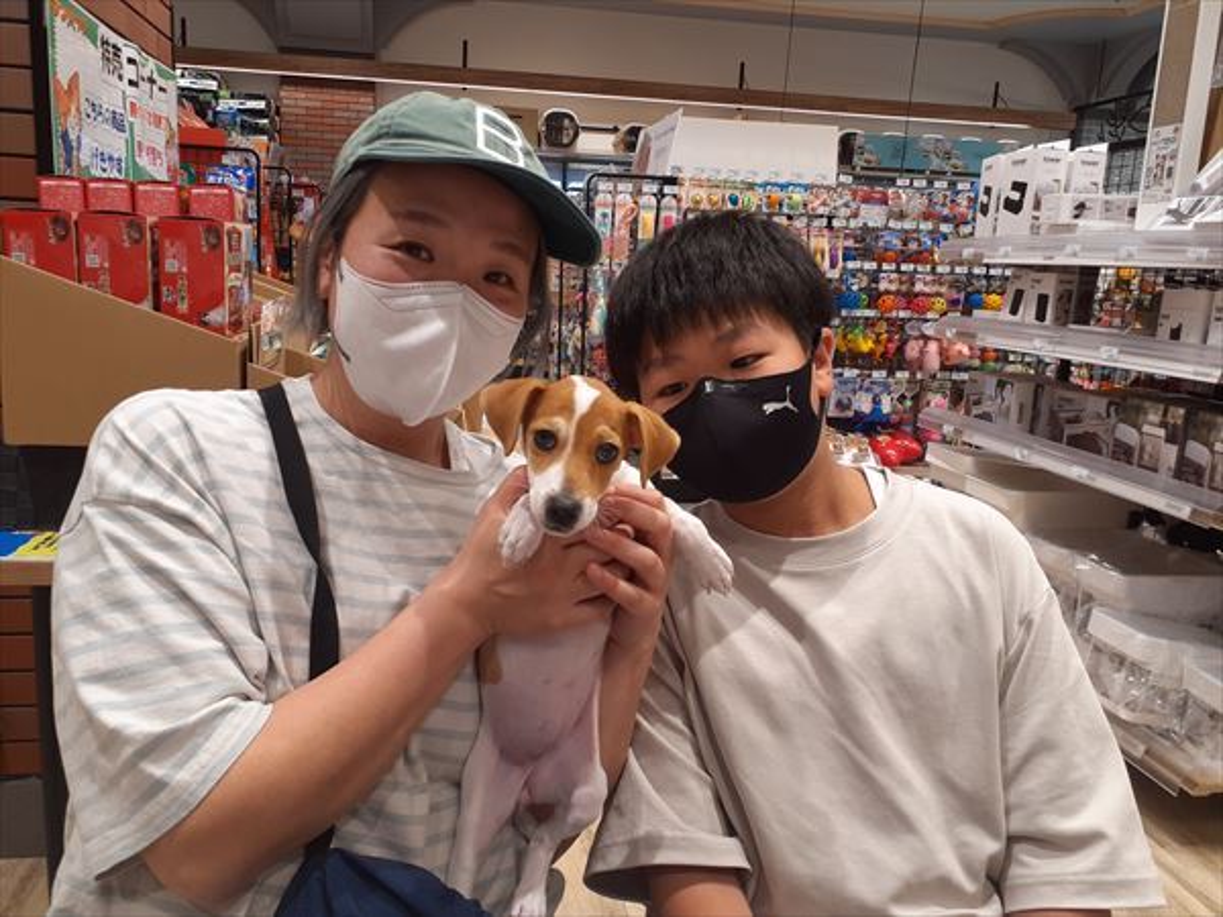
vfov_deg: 51.4
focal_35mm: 27
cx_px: 612
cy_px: 458
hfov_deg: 65.3
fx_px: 954
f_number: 1.9
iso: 50
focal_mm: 3.6
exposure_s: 1/50
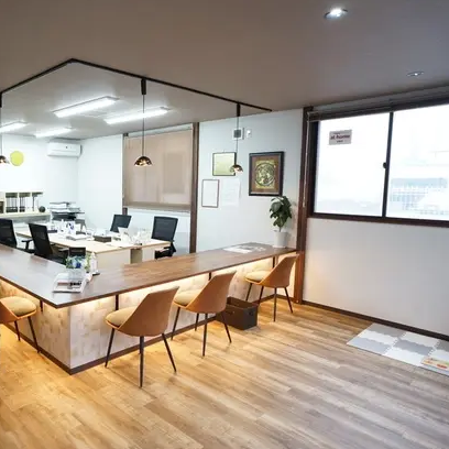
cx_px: 120
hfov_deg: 59.6
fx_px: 370
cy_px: 221
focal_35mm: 25
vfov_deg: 62.5
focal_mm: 18.9
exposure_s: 1/13
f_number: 7.1
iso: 500
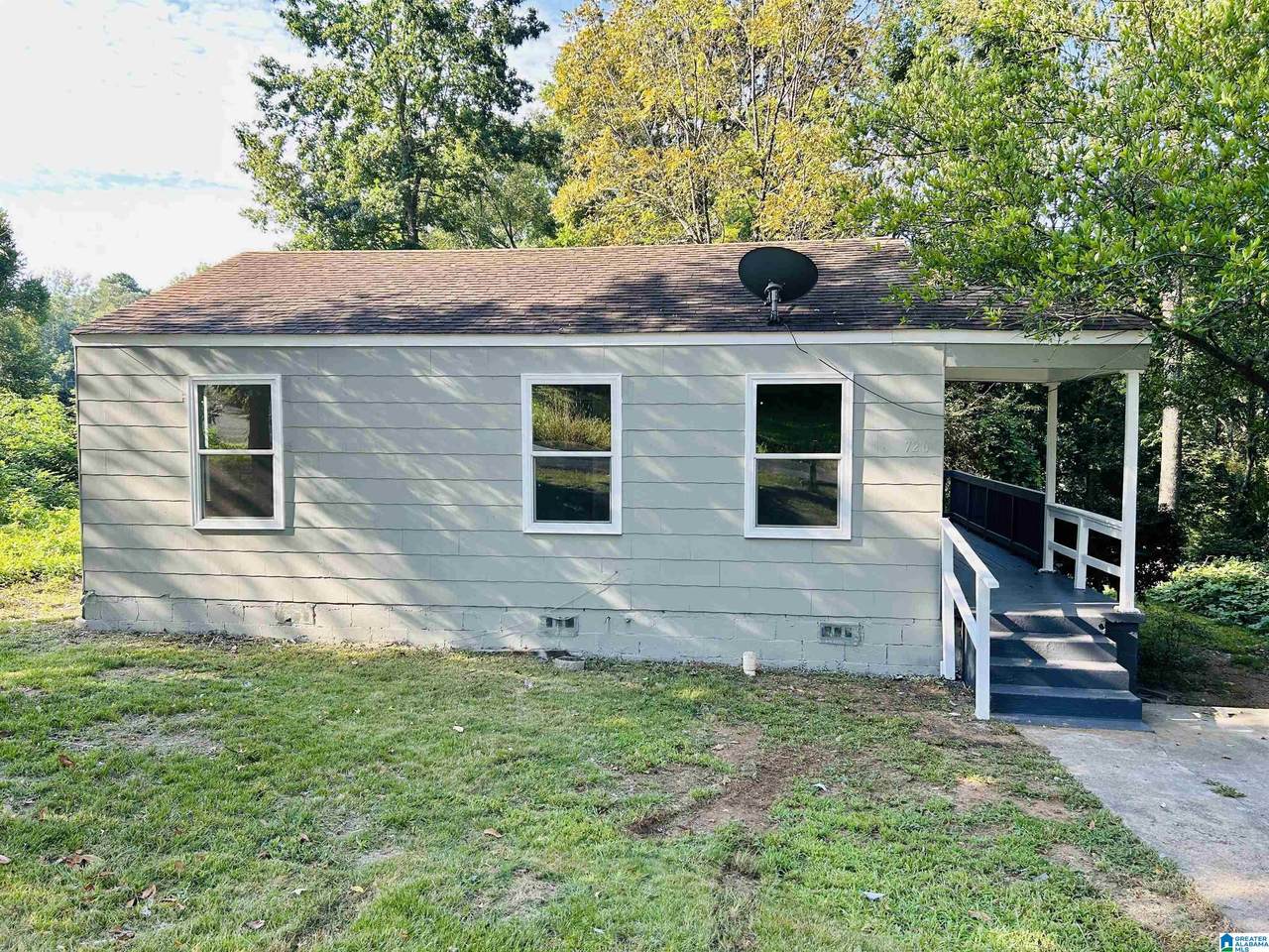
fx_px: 953
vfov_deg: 53.1
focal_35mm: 26
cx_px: 634
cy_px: 476
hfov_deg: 67.3
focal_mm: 5.7
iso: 50
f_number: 1.5
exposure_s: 1/499
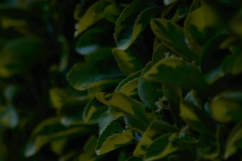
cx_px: 121
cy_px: 80
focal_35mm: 900
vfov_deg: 1.5
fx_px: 6050
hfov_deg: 2.3
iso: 800
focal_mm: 600
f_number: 11
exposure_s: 1/800
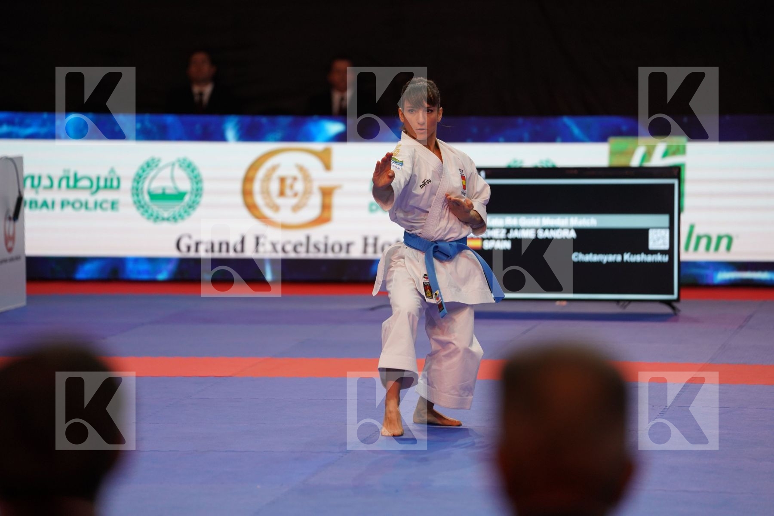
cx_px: 387
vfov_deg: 6.9
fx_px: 4300
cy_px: 258
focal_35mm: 200
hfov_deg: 10.3
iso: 1000
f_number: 2.8
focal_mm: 200
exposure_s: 1/250
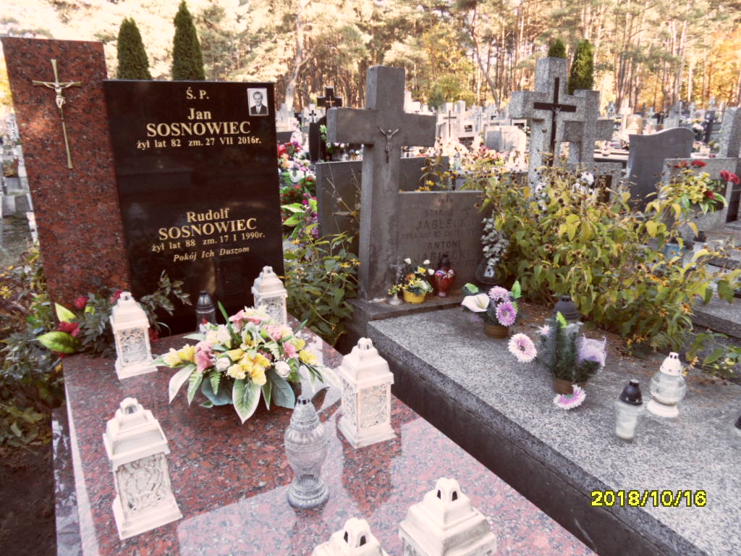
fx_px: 514
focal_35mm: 24
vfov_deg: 56.8
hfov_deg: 71.6
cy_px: 278
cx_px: 370
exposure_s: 1/60
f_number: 3.2
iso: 100
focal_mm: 3.9
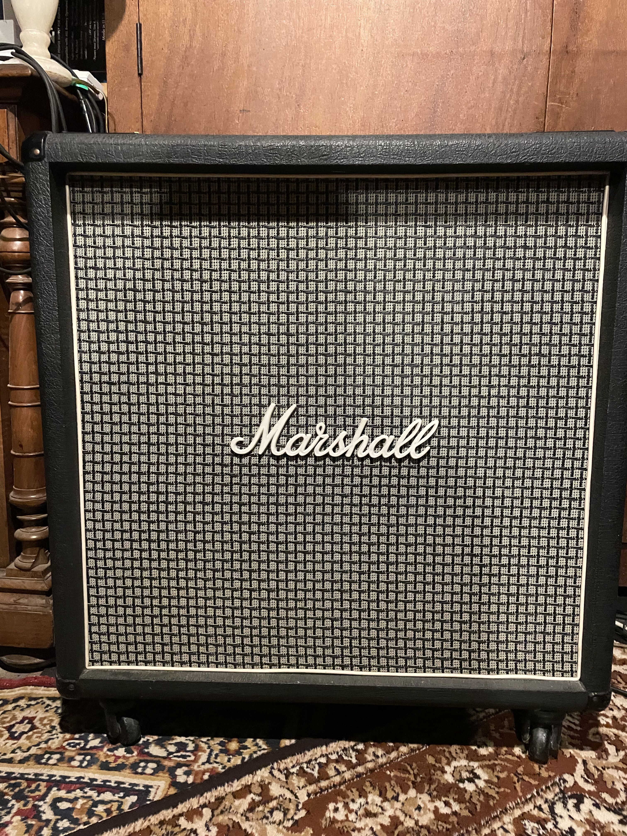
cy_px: 418
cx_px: 314
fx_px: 628
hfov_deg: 53.1
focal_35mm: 26
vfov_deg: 67.3
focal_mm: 4.2
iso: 800
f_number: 1.6
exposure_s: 1/30
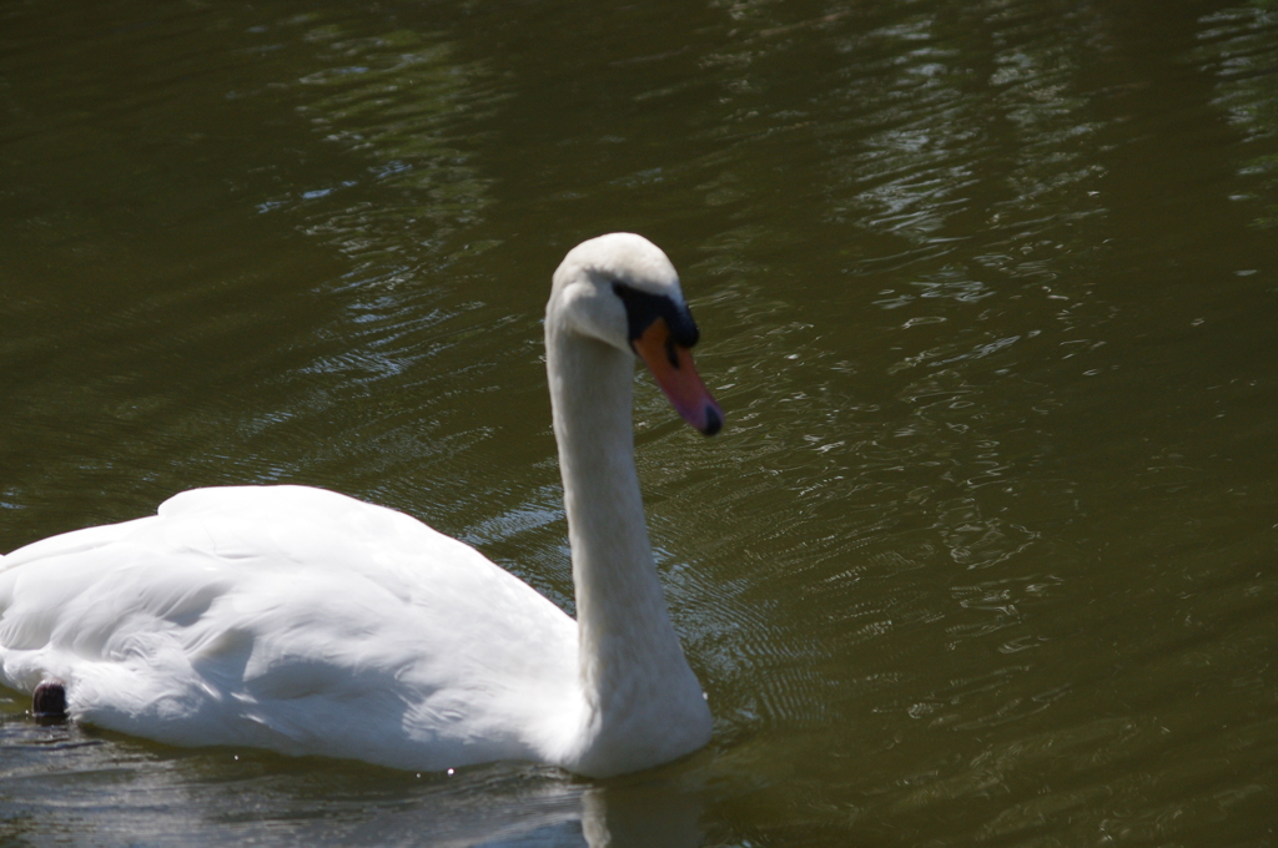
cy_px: 424
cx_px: 639
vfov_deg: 8.5
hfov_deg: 12.7
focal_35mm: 162
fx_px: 5744
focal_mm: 107.5
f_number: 6.3
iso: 400
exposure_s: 1/1600
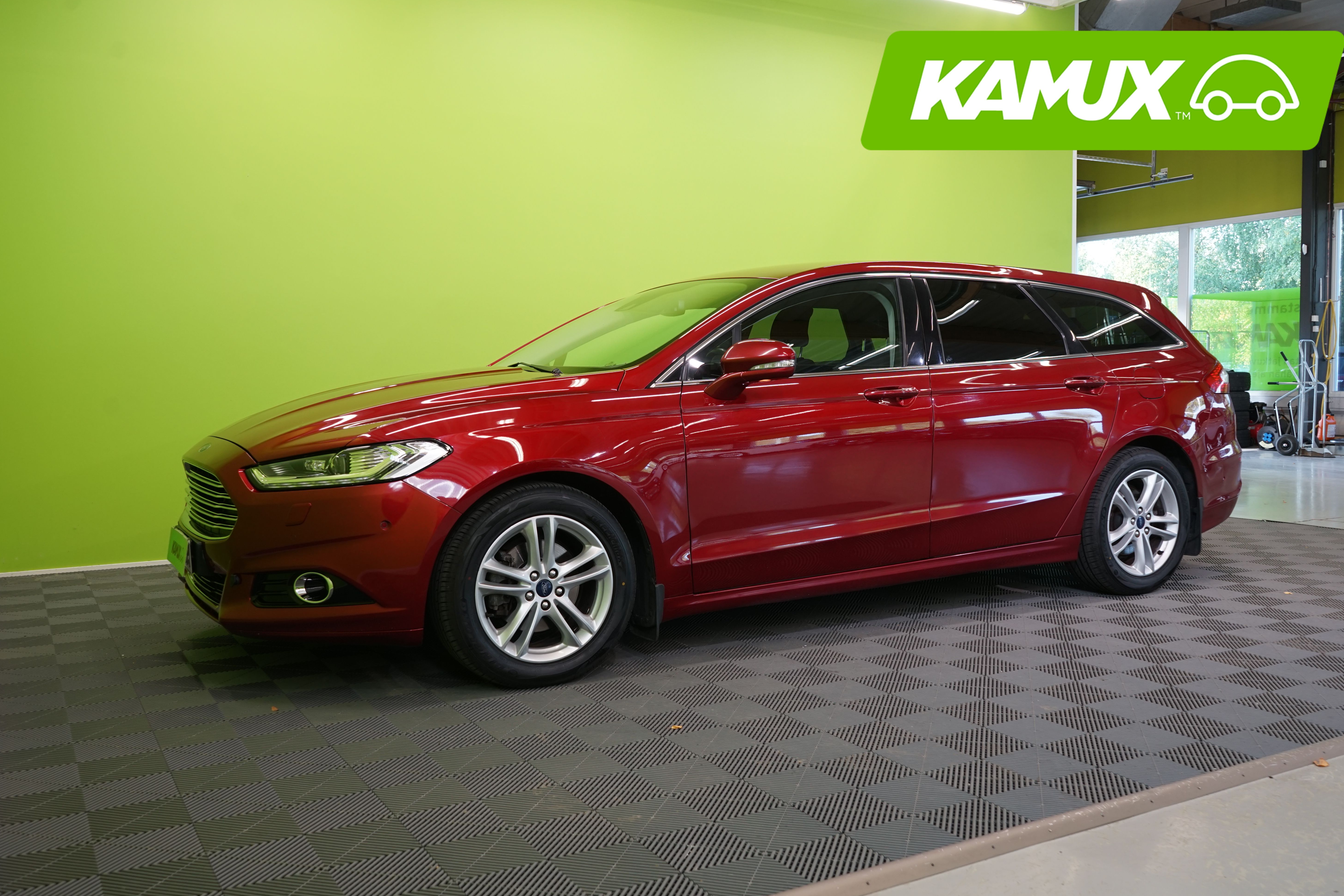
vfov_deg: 42.3
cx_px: 686
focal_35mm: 31
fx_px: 1157
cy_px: 449
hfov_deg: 60.3
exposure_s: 1/30
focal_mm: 30
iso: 500
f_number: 6.3
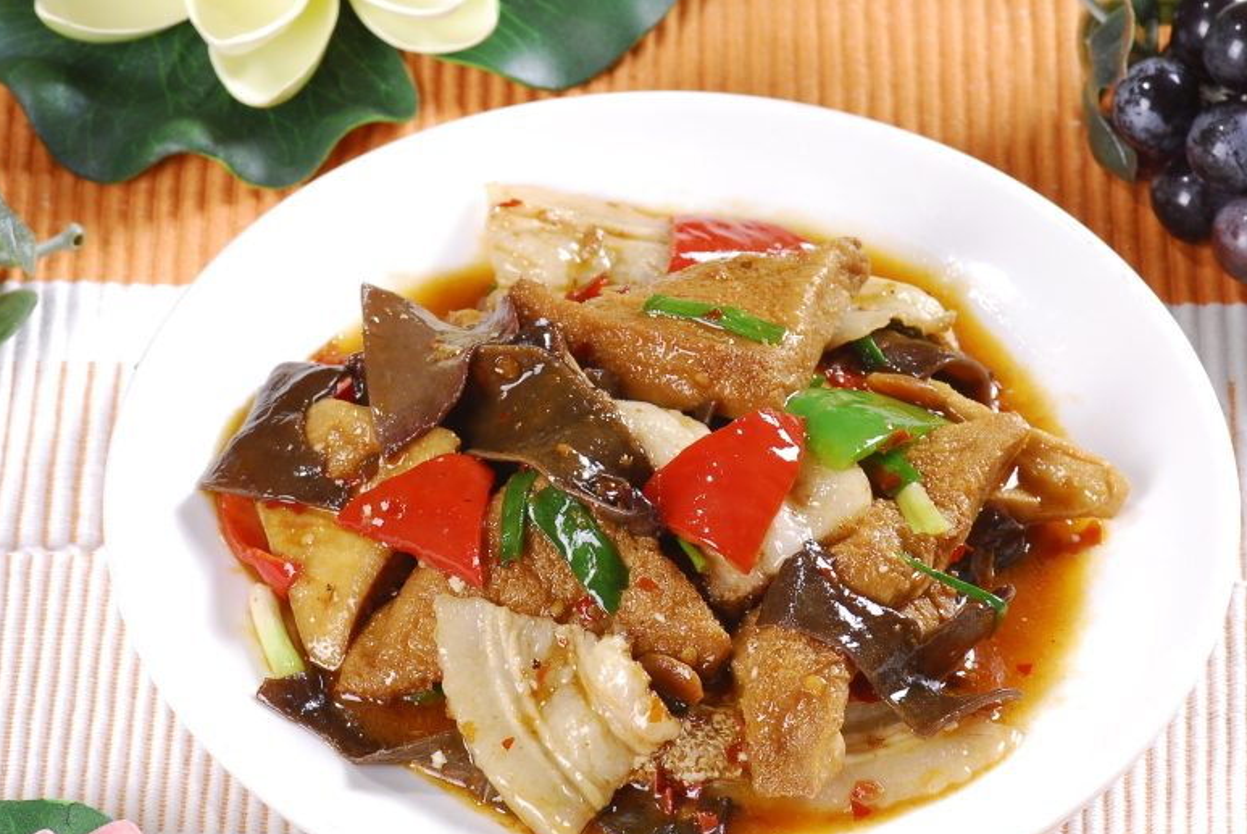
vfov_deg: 6.6
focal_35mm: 209
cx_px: 681
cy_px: 501
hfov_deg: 9.9
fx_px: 7234
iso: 100
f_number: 9
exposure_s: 1/80
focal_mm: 105
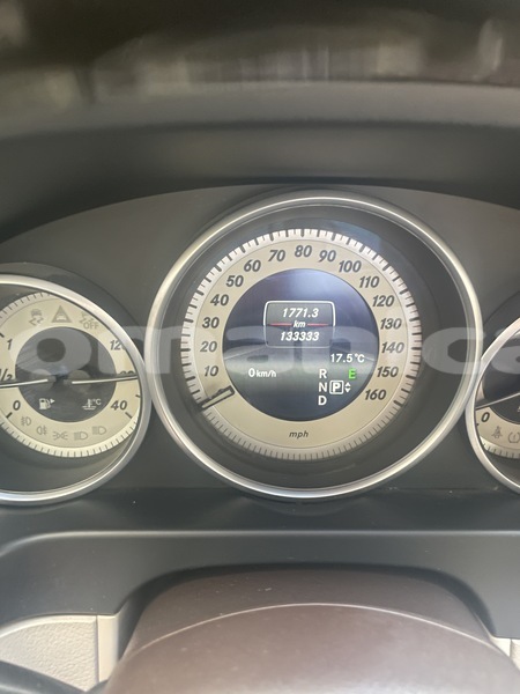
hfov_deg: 53.1
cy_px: 347
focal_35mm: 26
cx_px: 260
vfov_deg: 67.3
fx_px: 521
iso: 320
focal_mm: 4.2
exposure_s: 1/60
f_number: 1.6
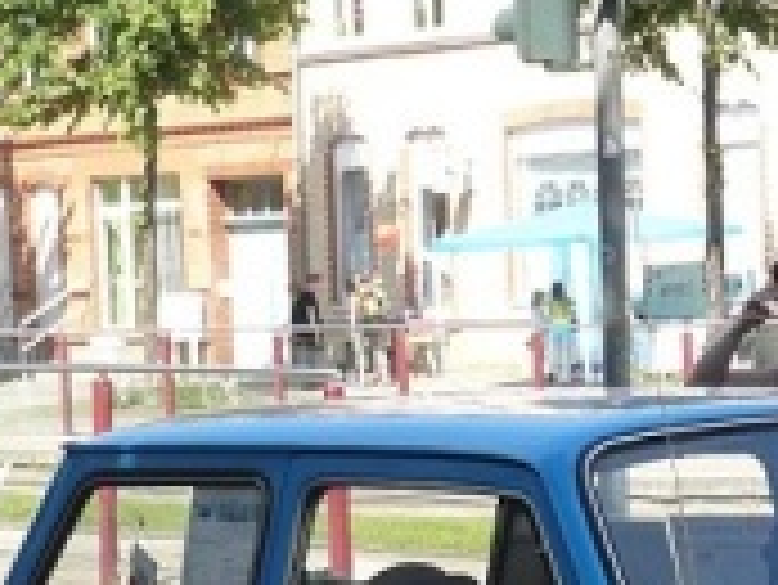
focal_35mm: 141
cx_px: 767
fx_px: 3171
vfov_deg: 10.4
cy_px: 700
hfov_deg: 13.8
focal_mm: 6
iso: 100
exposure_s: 1/500
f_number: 2.9
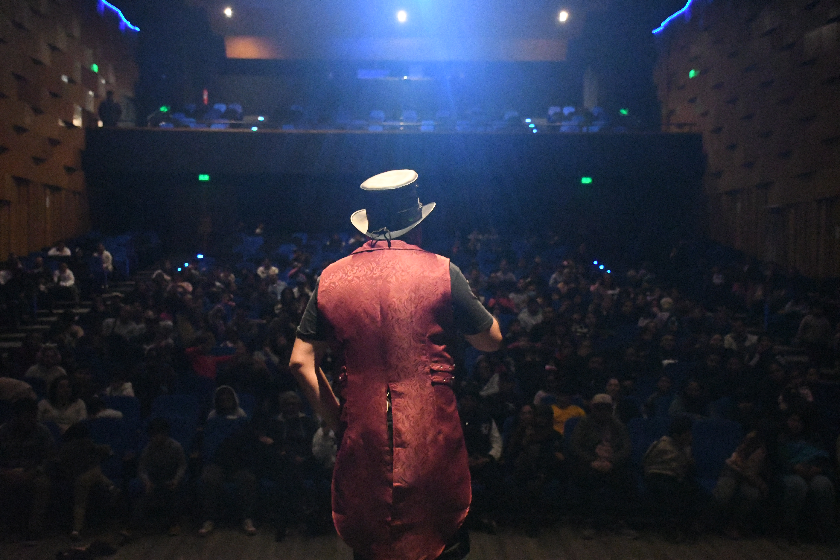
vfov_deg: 29.9
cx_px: 420
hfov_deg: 43.6
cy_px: 280
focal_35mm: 45
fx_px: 1050
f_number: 4
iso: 20000
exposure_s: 1/200
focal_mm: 30
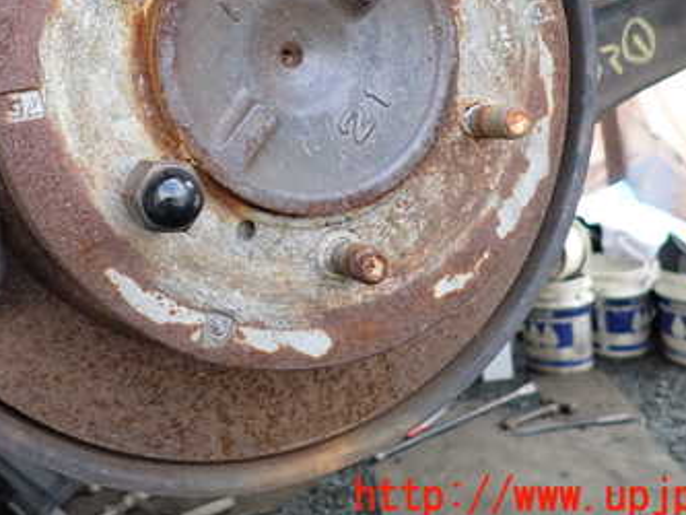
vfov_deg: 30.9
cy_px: 60
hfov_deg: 41.2
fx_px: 892
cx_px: 202
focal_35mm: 45
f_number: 2
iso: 100
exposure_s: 1/200
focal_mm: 4.5
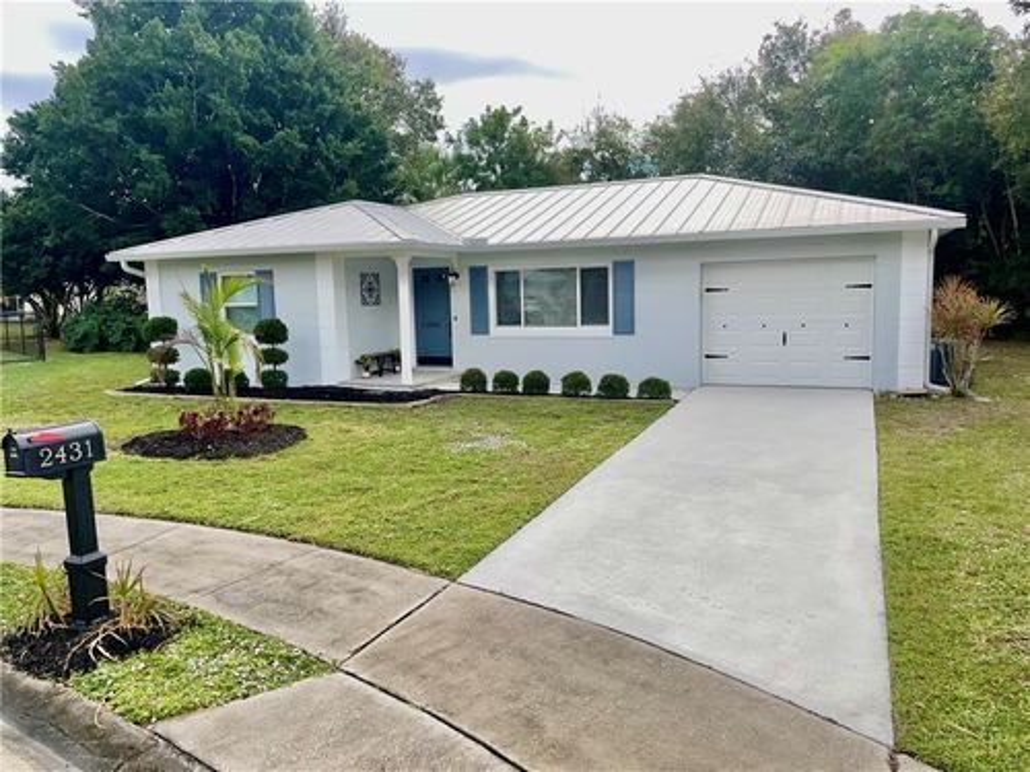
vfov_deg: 53.1
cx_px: 515
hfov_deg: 67.3
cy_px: 386
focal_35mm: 26
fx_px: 774
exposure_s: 1/3125
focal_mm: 4.2
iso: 64
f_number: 1.6
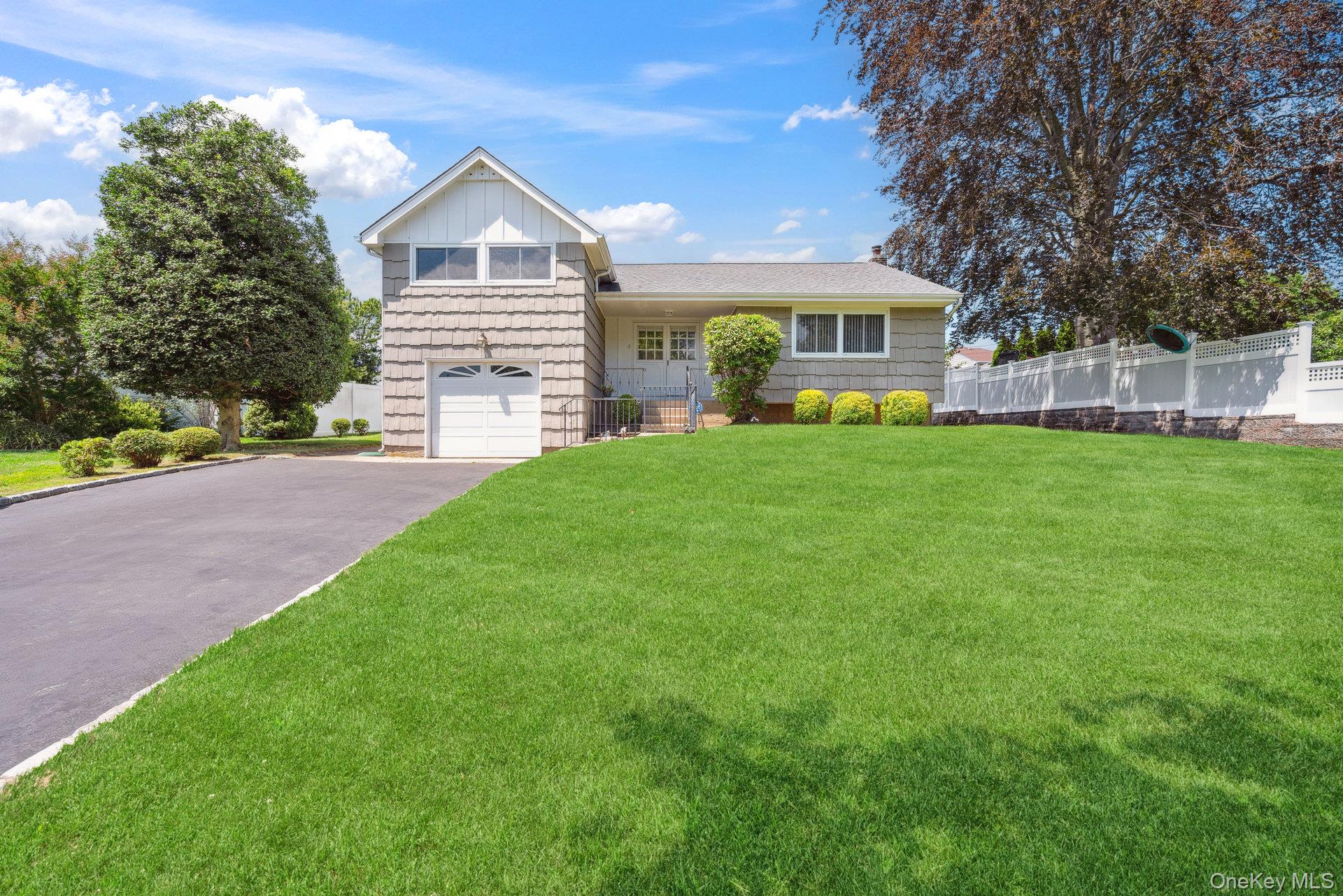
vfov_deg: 73.8
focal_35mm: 16
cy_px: 448
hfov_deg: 96.7
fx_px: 597
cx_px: 672
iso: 80
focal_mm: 16
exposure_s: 1/200
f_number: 5.6
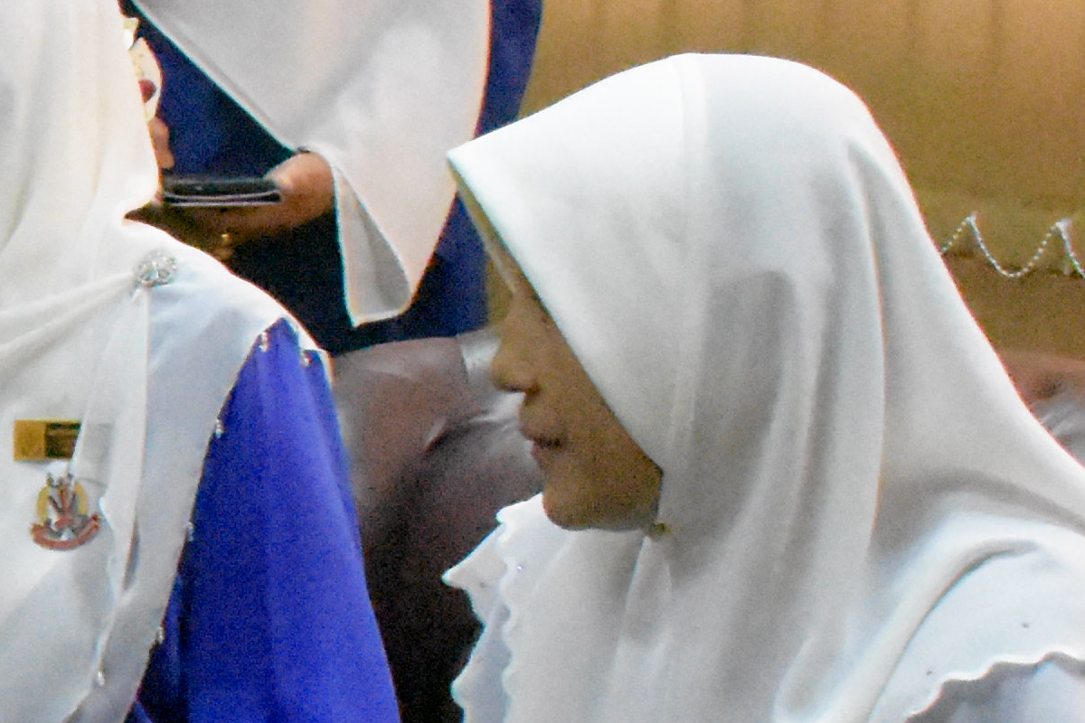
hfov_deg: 10.5
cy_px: 598
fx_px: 5425
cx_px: -1123
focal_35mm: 180
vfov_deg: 7.6
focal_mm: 24
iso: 20000
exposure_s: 1/100
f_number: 11
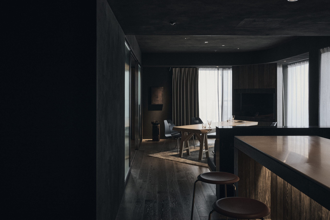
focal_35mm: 34
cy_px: 110
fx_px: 307
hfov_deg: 56.5
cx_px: 165
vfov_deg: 39.4
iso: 200
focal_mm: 33.5
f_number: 16
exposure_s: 1/1.59
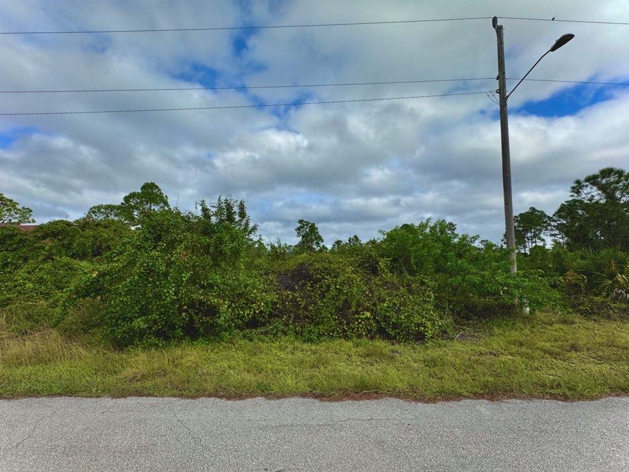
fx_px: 273
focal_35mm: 15
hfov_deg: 98.1
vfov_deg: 81.7
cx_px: 296
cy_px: 249
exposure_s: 1/2770
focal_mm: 2.22
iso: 50
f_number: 2.2
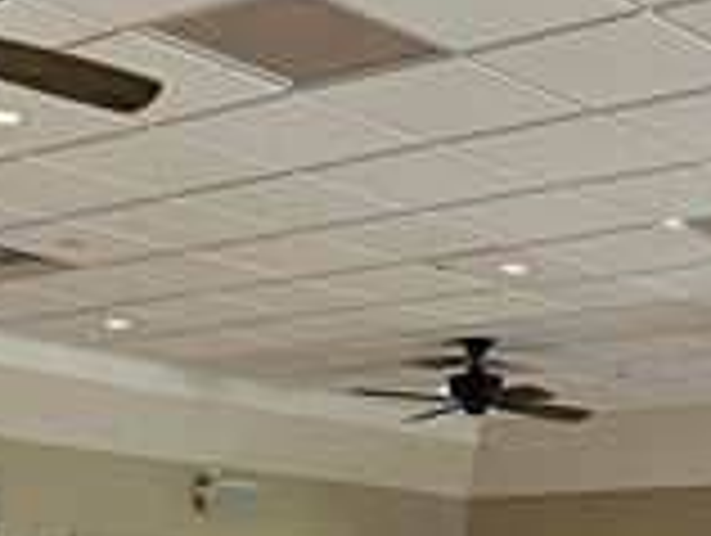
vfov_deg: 16.6
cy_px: 703
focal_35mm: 84
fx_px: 1728
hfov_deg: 22.8
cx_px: 616
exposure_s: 1/77
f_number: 2.2
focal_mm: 2.2
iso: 64
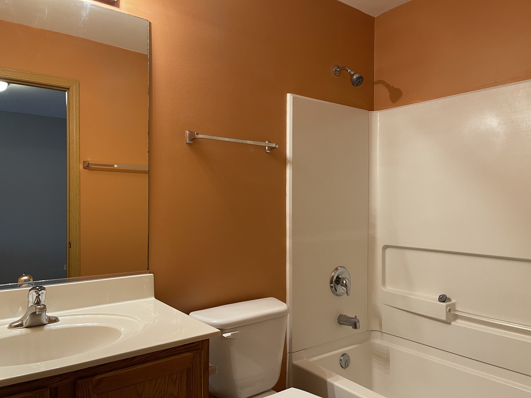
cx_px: 266
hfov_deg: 69.4
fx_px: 383
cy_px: 199
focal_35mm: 25
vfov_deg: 54.9
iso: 160
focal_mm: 5.1
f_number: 1.6
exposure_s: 1/60
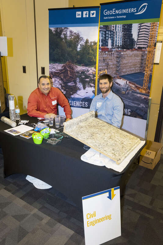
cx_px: 82
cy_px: 122
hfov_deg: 49.6
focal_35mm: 26
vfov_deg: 69.4
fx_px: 176
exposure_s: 1/50
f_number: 5
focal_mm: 26
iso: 1600
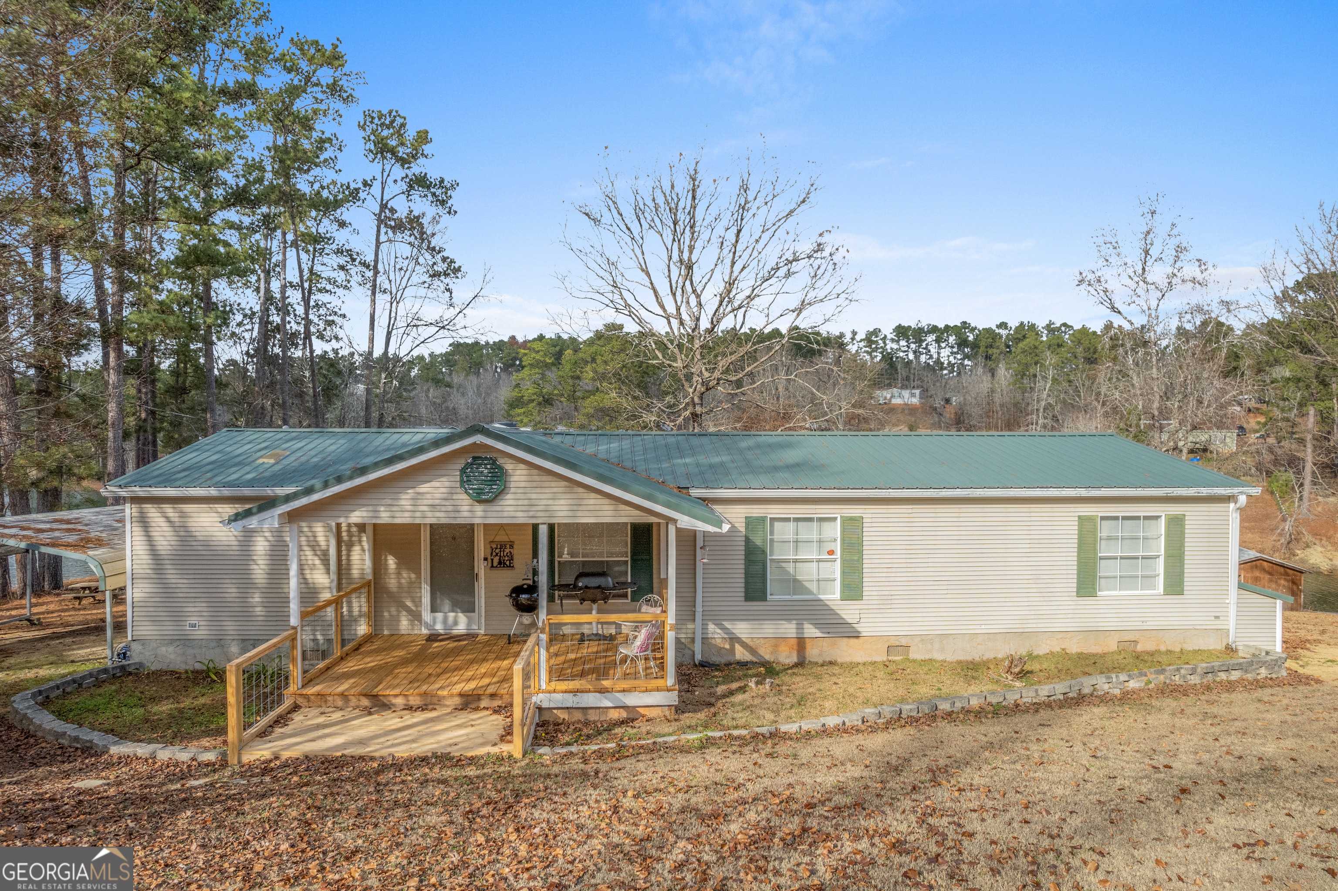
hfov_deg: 78.6
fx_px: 817
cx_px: 669
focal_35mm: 22
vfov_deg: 57.2
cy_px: 446
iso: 100
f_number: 2.8
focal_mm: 8.38
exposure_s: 1/500
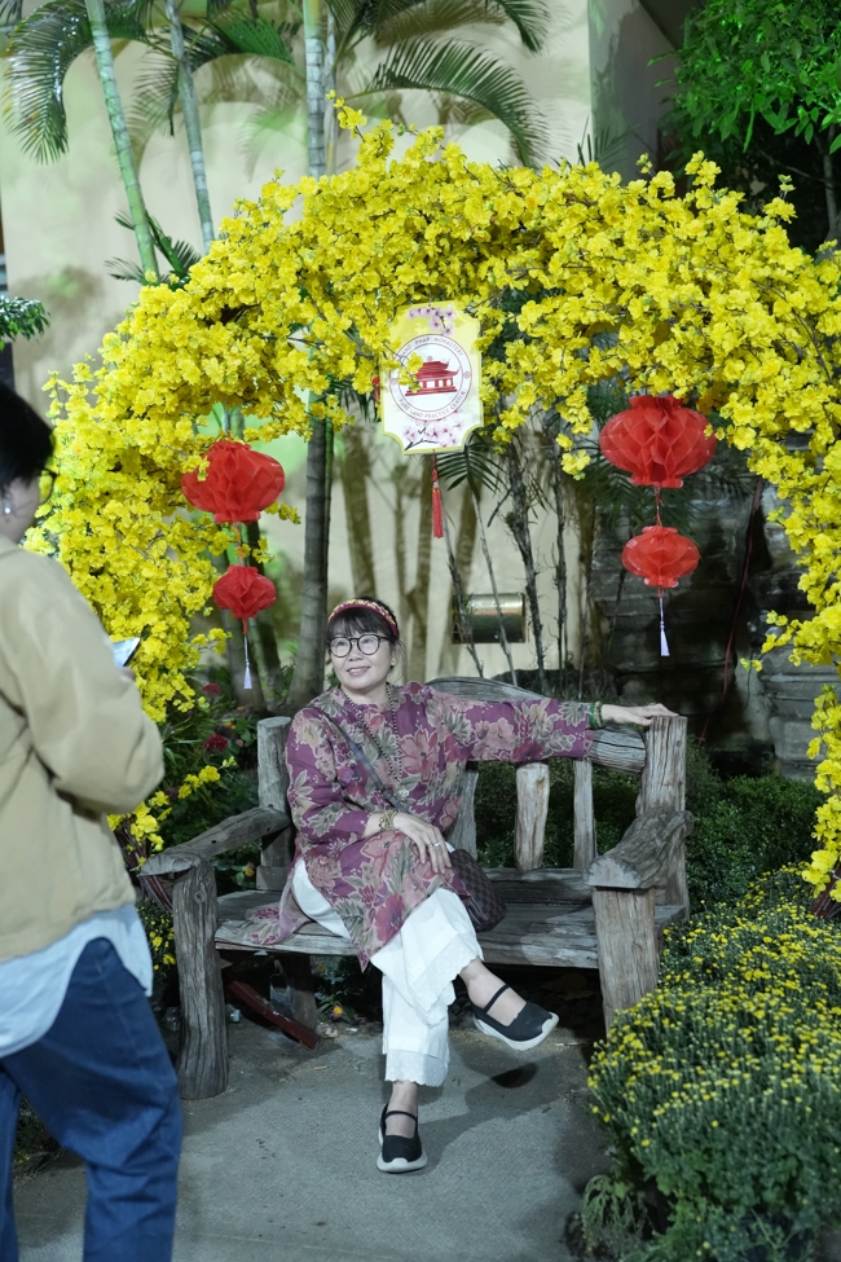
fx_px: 1472
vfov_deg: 46.4
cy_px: 631
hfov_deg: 31.9
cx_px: 420
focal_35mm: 42
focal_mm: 42
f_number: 2.8
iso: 8000
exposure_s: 1/640
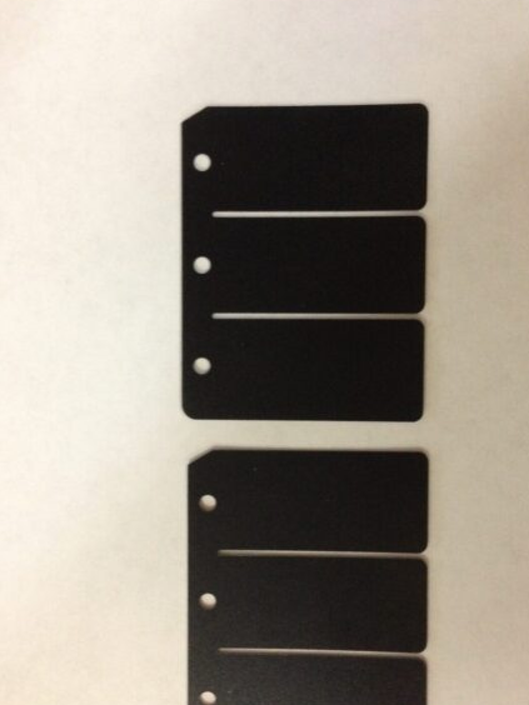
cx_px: 290
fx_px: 795
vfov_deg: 47.7
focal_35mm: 39
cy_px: 398
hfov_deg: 36.8
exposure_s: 1/20
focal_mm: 4.13
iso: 320
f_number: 2.4
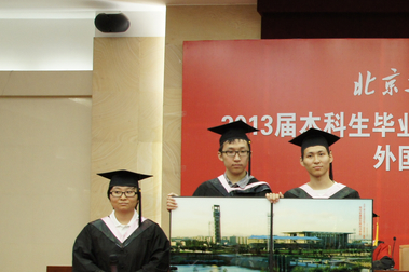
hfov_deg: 31.9
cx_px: 423
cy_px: 223
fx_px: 647
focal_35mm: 57
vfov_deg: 23.3
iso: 1600
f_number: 5
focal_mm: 18
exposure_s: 1/60
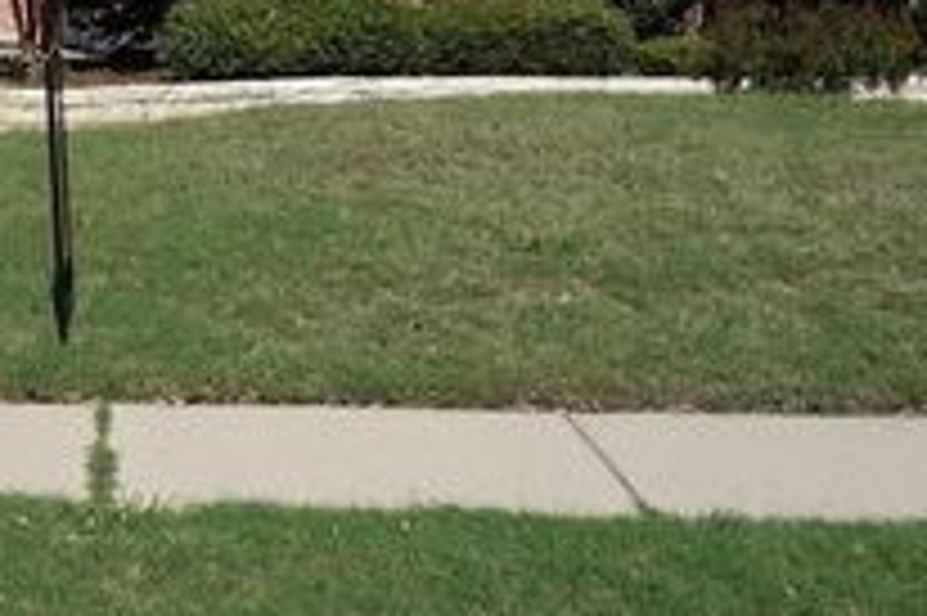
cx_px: 72
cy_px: -110
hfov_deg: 28.4
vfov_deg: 19.0
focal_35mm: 68
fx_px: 1750
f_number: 5.6
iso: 125
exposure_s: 1/800
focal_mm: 10.4
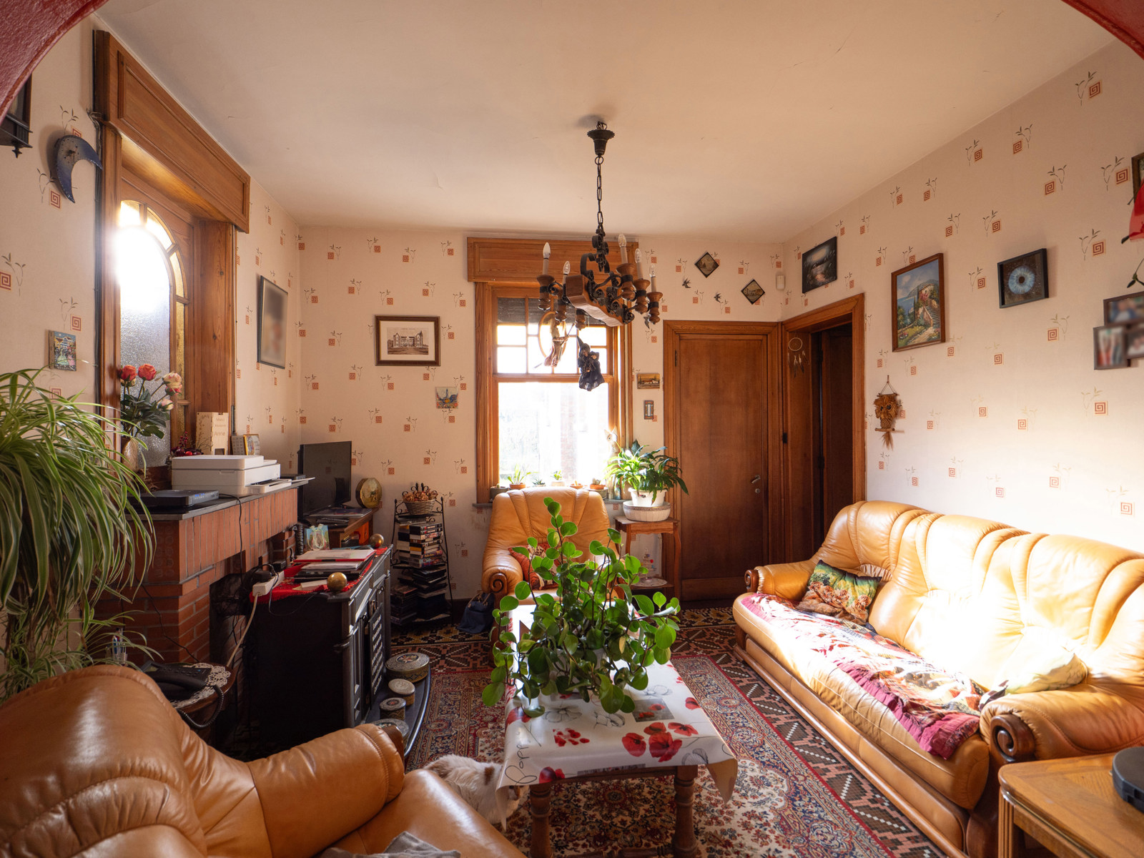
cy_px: 429
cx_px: 572
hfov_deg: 94.5
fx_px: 529
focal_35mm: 16
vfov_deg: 78.1
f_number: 4
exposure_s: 1/60
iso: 200
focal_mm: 8
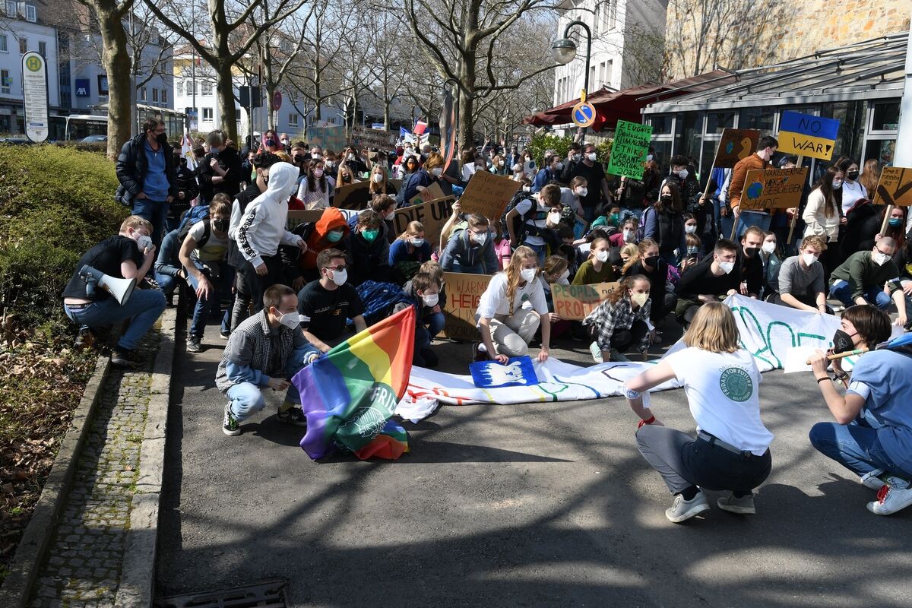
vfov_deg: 43.6
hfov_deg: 61.9
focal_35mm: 30
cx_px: 456
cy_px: 304
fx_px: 760
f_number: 8
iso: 200
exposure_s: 1/320
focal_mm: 20
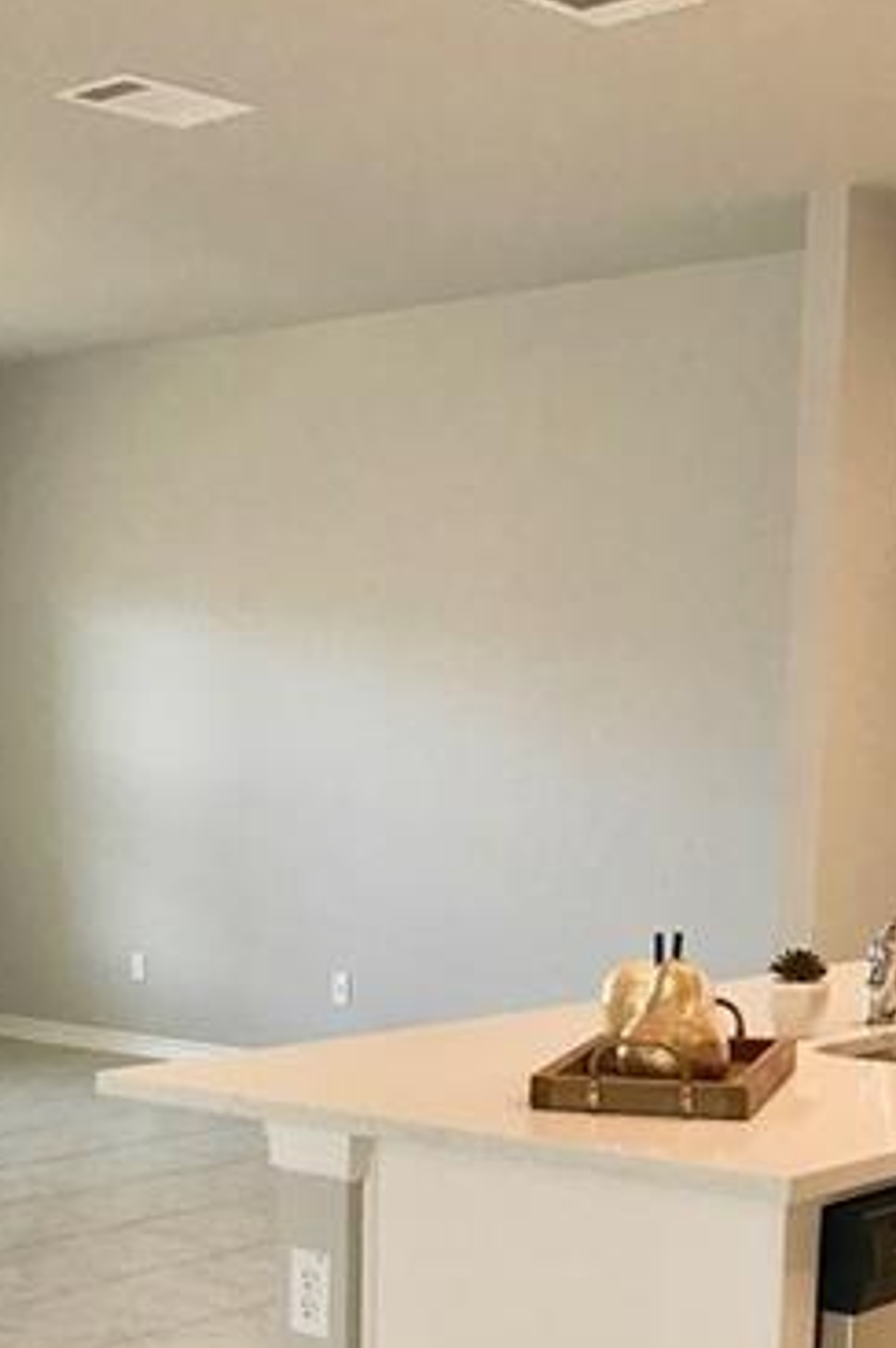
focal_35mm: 61
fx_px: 2281
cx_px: 327
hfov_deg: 22.2
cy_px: 1219
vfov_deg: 31.3
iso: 25
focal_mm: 3.99
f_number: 1.8
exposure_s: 1/40
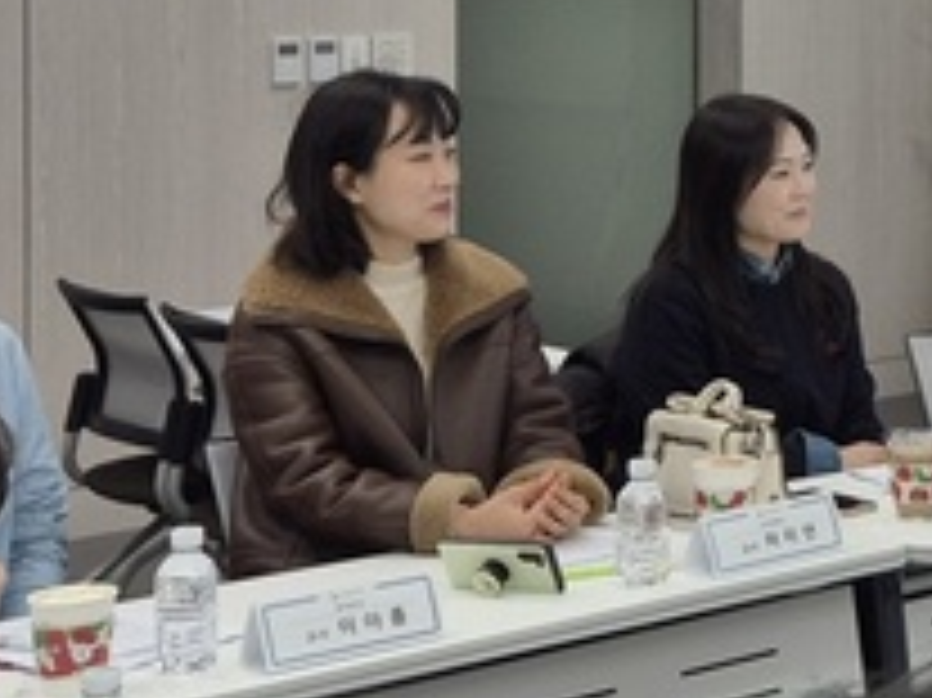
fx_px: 2691
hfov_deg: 17.8
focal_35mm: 100
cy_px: -83
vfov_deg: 14.4
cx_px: 1346
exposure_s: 1/120
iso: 40
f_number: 1.8
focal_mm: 5.4
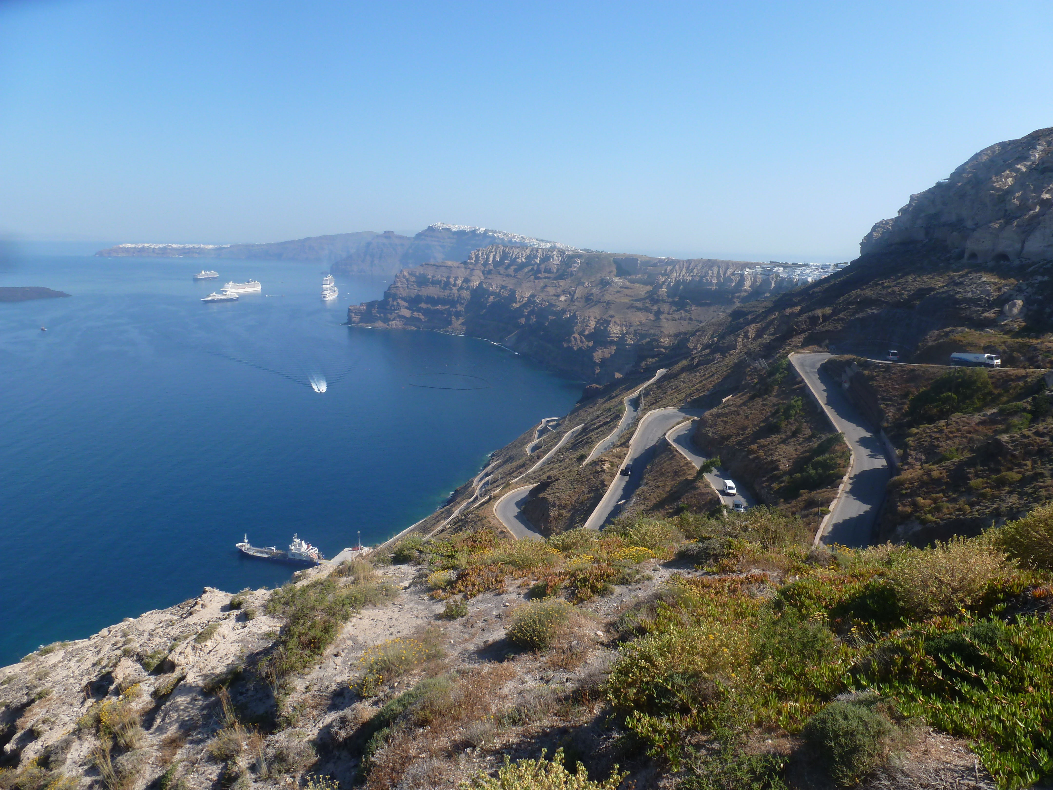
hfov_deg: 71.6
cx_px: 526
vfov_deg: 56.8
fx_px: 730
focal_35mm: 24
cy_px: 395
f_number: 4.5
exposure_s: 1/400
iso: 100
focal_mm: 4.3
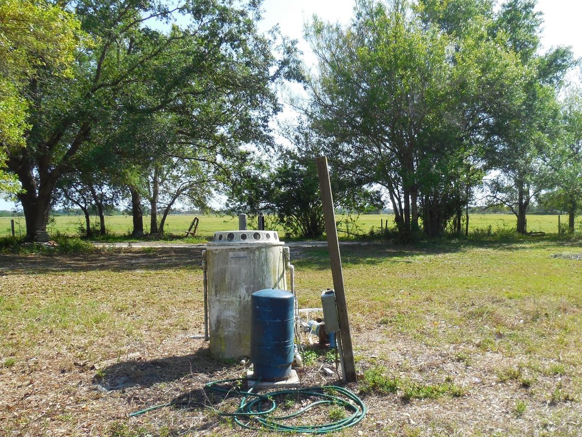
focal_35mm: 34
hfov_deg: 53.9
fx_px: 572
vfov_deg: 41.7
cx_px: 321
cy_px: 247
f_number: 3.1
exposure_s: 1/800
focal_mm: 4.5
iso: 125
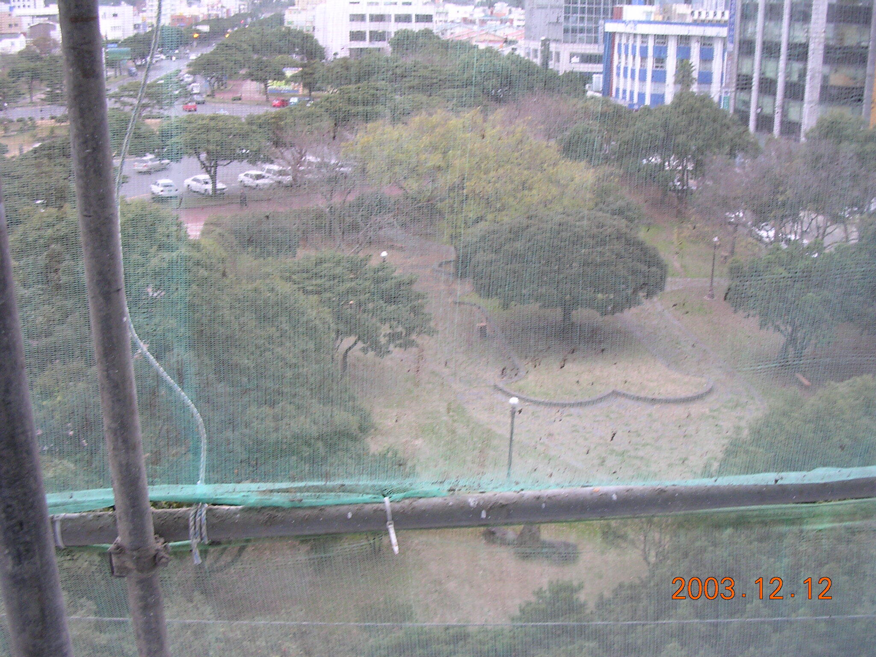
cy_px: 328
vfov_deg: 37.7
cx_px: 438
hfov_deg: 49.0
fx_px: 962
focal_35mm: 38
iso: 100
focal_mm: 5.8
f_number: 2.8
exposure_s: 1/10.8
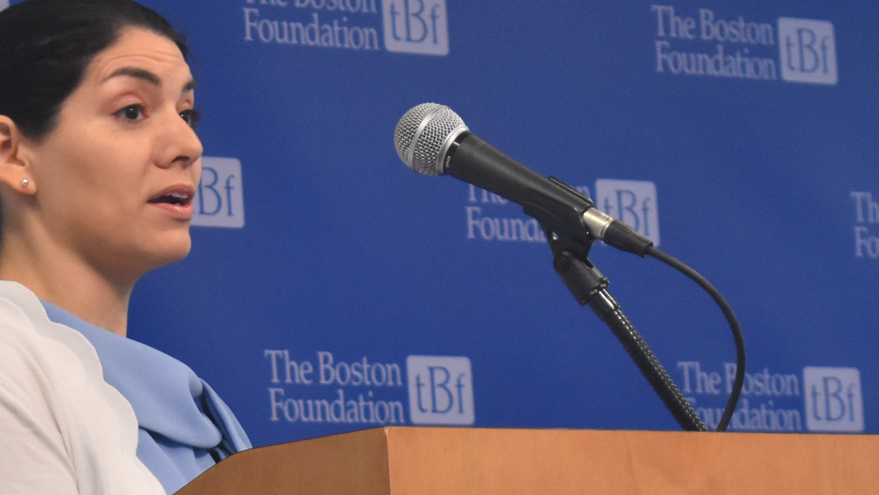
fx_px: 5488
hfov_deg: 9.1
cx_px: 72
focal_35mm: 235
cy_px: 573
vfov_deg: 5.1
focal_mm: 55
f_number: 5.6
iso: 1600
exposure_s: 1/60
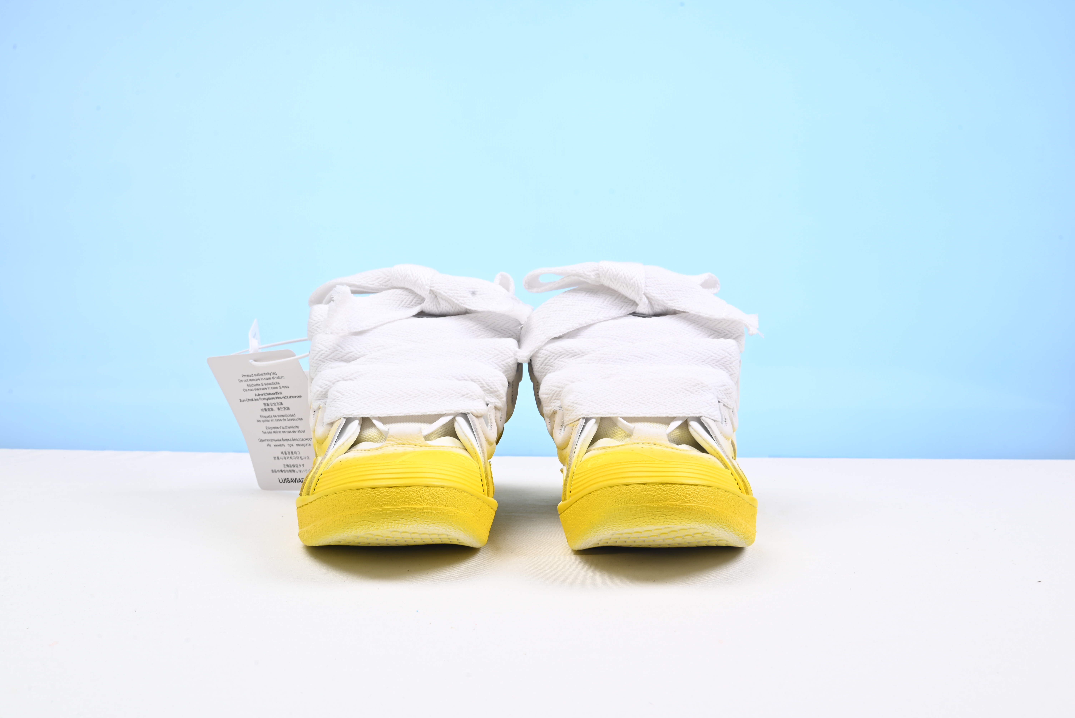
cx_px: 538
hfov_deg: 48.4
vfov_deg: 33.4
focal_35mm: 40
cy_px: 359
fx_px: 1195
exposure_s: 1/2
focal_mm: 40
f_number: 16
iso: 100
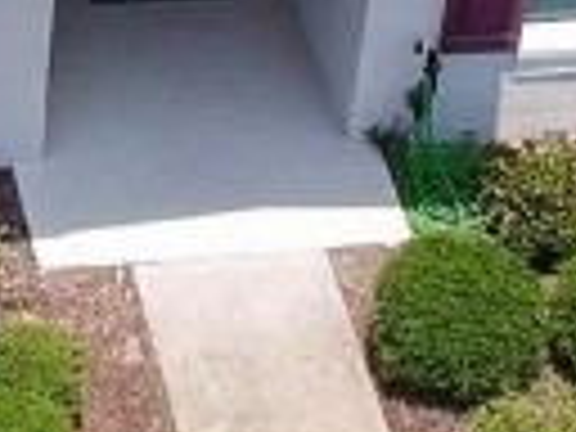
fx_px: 3328
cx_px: -342
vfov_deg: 6.8
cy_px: -832
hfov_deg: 9.6
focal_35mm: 200
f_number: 2.6
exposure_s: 1/1250
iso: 100
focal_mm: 4.49
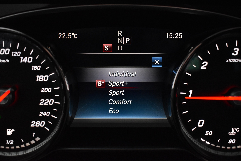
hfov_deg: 51.3
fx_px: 251
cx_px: 120
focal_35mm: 38
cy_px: 80
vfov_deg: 35.5
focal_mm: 25
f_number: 4
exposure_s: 1/60
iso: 3200
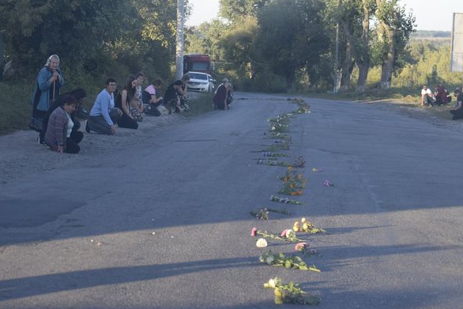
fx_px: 1359
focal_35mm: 106
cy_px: 119
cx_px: 217
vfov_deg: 13.0
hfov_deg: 19.3
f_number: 7.1
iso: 400
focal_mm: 55
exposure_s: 1/200
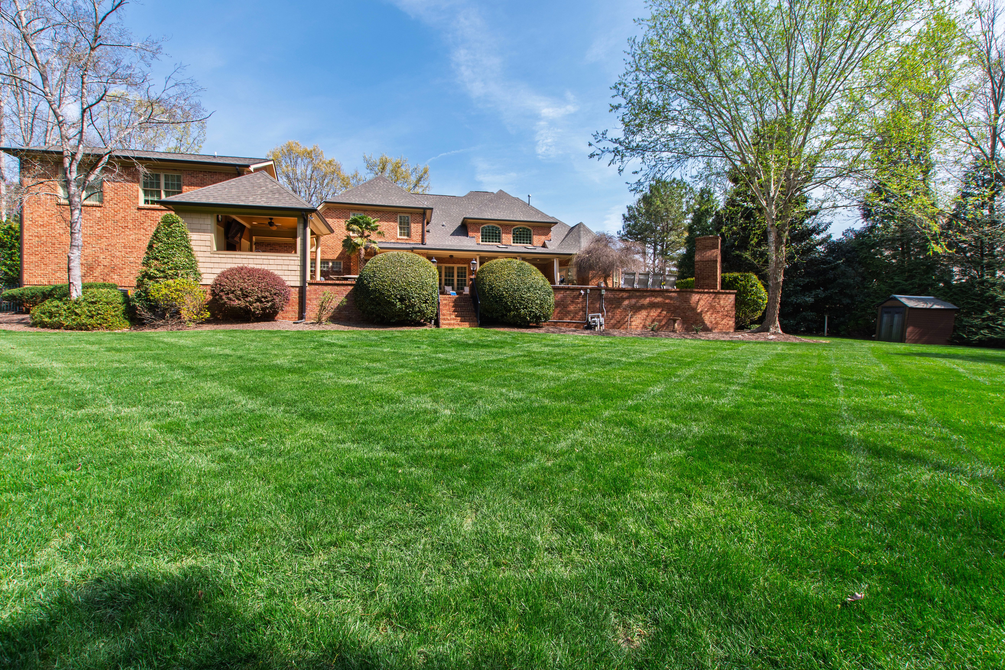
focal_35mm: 15
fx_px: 419
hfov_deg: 100.4
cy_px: 335
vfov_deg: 77.3
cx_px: 502
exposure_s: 1/160
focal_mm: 10
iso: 200
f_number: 8
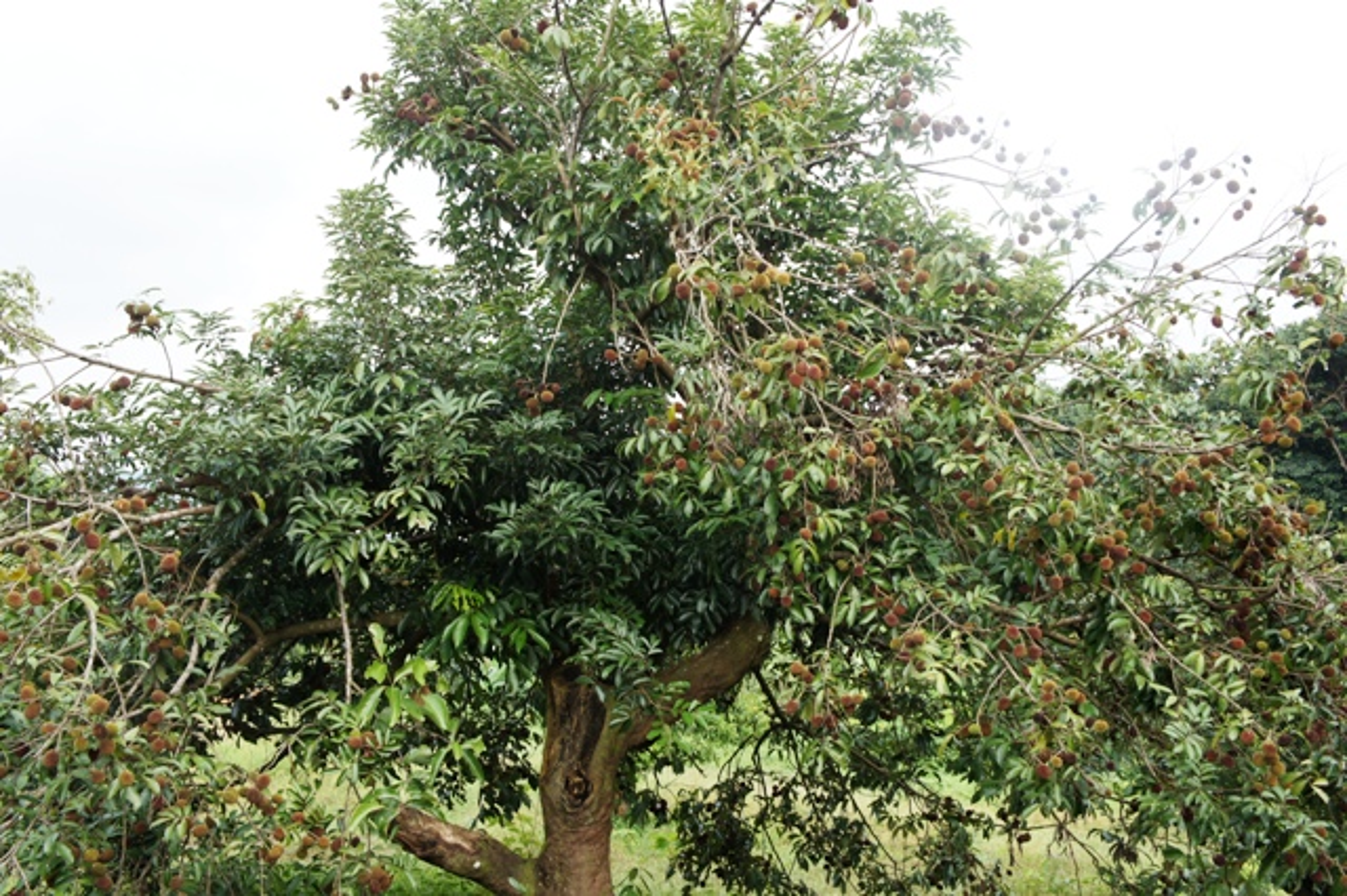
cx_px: 674
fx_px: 1515
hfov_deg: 47.9
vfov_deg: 33.0
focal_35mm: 40
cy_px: 448
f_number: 6.3
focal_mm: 27
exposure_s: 1/125
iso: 200
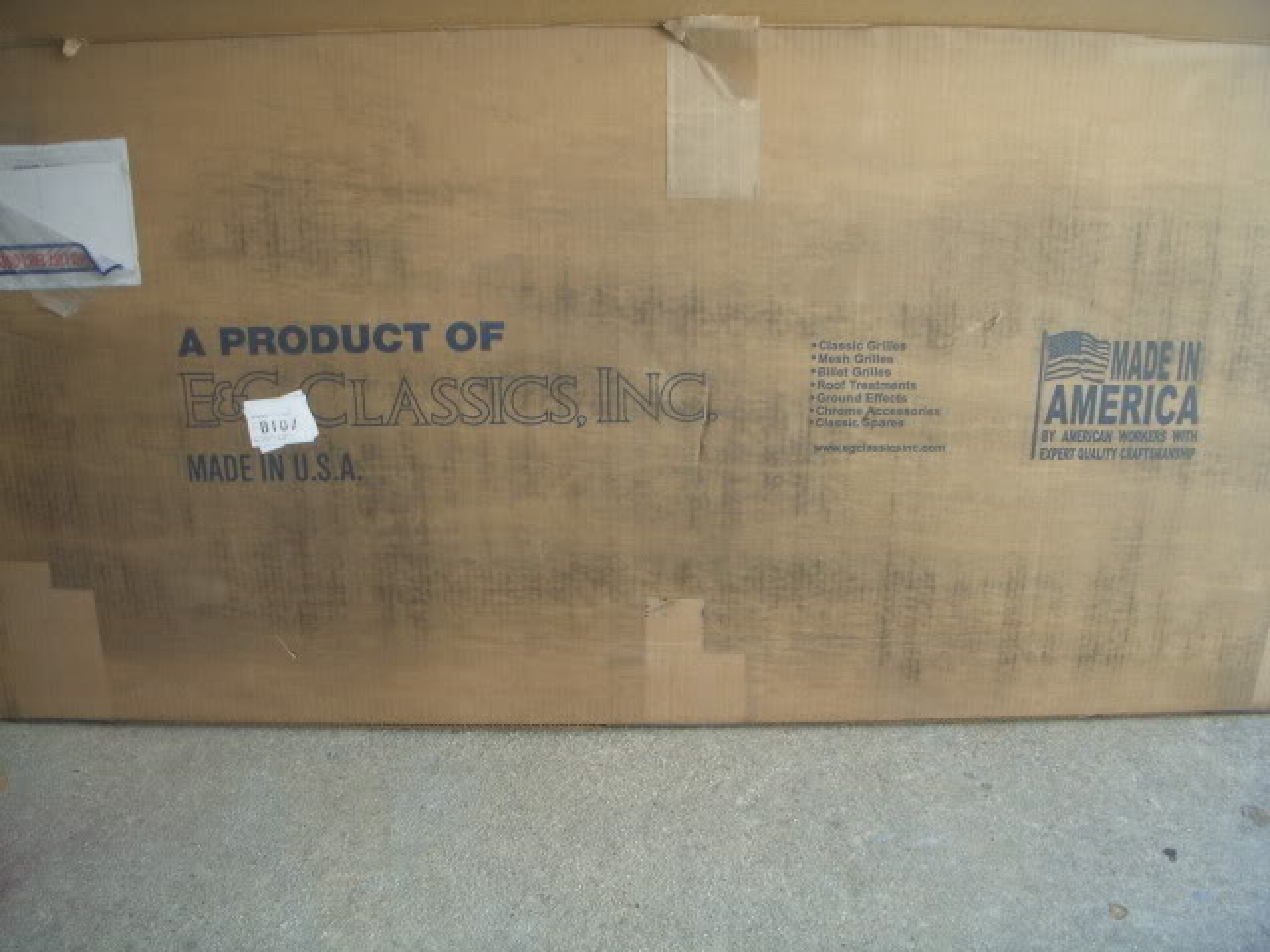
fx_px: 1394
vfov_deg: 37.7
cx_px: 635
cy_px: 476
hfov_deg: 49.0
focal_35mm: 38
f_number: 3.3
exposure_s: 1/40
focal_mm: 6.3
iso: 100
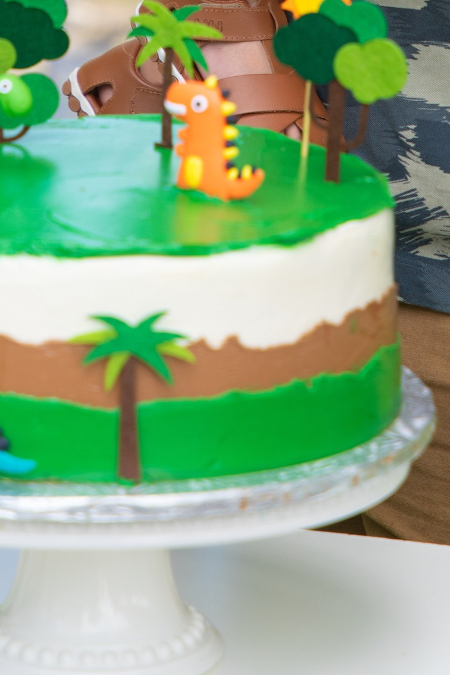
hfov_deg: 5.8
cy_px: -405
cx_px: 236
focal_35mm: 237
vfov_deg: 8.5
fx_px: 4443
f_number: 3.5
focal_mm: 70
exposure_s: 1/400
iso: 200
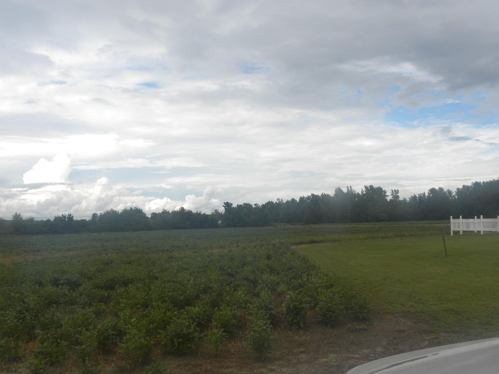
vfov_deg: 46.7
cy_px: 207
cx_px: 268
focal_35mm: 30
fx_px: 432
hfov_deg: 59.9
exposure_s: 1/257
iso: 64
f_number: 5
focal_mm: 4.6
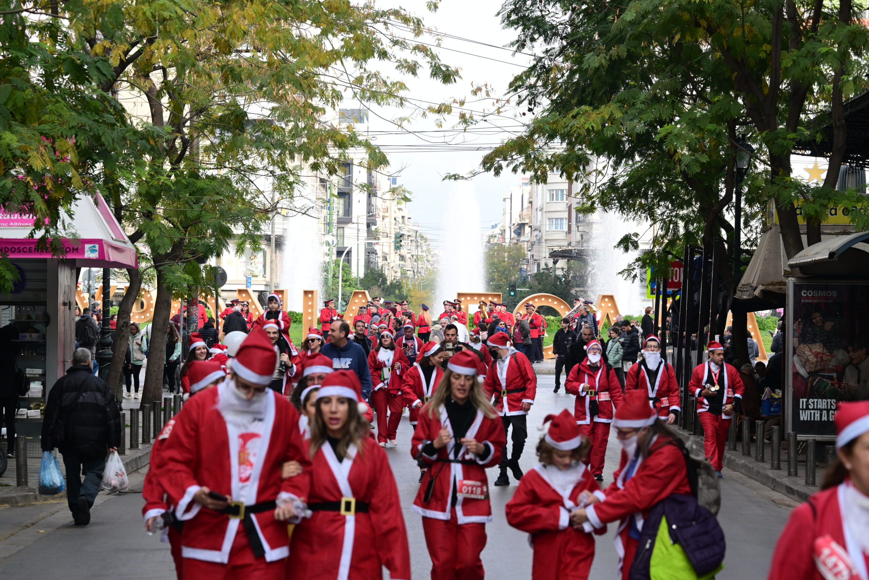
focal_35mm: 135
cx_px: 434
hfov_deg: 15.2
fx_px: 3259
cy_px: 290
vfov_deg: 10.2
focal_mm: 135
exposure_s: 1/250
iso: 500
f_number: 8
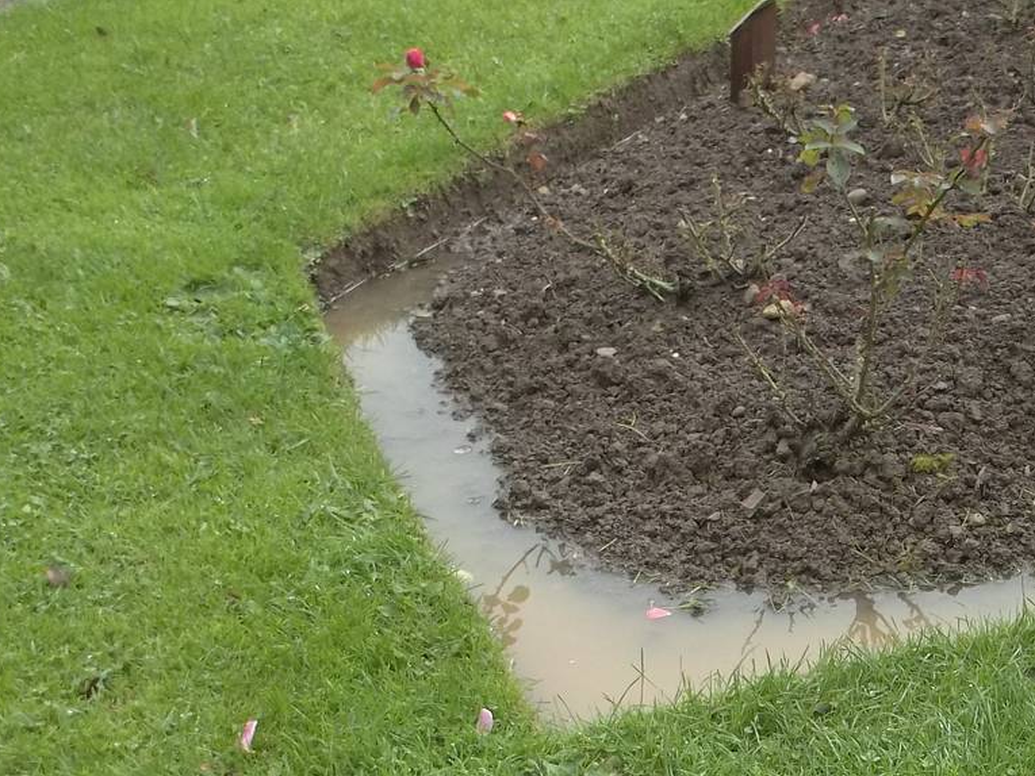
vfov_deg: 20.5
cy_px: 810
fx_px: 2063
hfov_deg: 27.0
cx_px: 958
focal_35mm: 69
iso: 80
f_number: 3.3
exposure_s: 1/200
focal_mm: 5.9
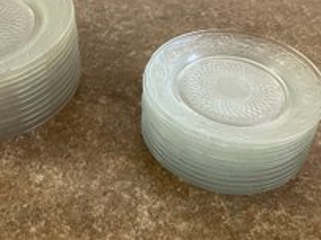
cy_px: 70
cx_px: 89
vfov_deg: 27.8
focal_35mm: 52
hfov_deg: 36.1
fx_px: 482
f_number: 2.4
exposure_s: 1/50
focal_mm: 3.3
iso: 80
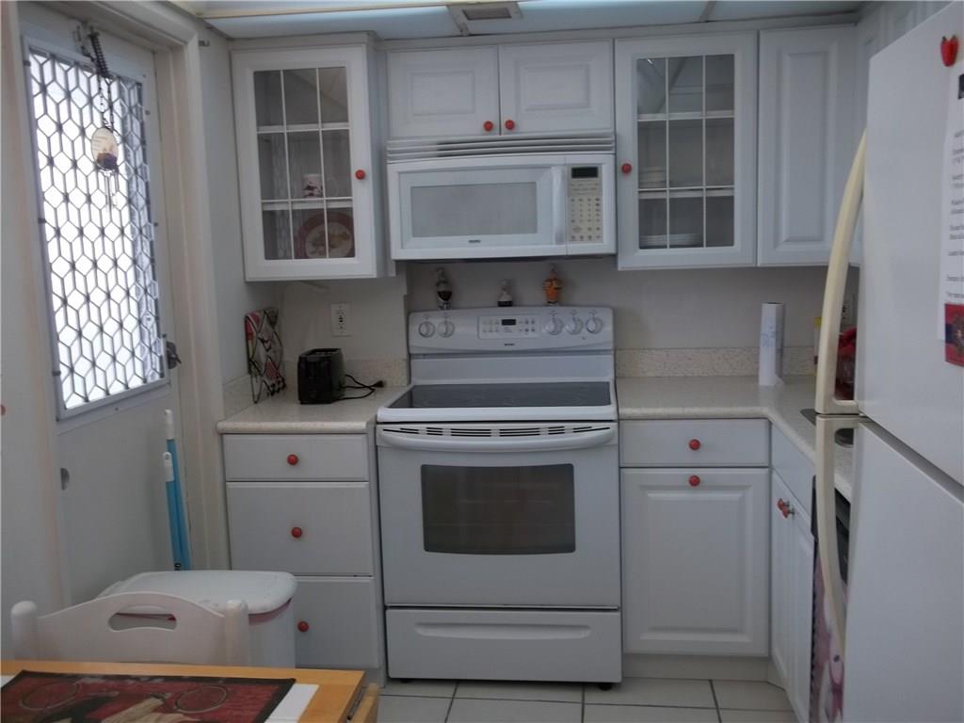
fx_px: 891
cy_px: 362
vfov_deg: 44.2
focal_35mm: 32
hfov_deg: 56.8
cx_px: 482
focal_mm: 5.7
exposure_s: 1/50
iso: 80
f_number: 2.9
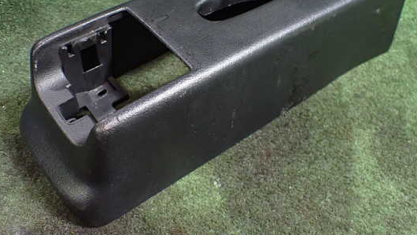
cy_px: 81
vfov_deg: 31.8
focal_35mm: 37
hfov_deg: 54.0
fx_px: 409
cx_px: 193
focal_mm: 5.4
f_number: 2.3
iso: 800
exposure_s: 1/50
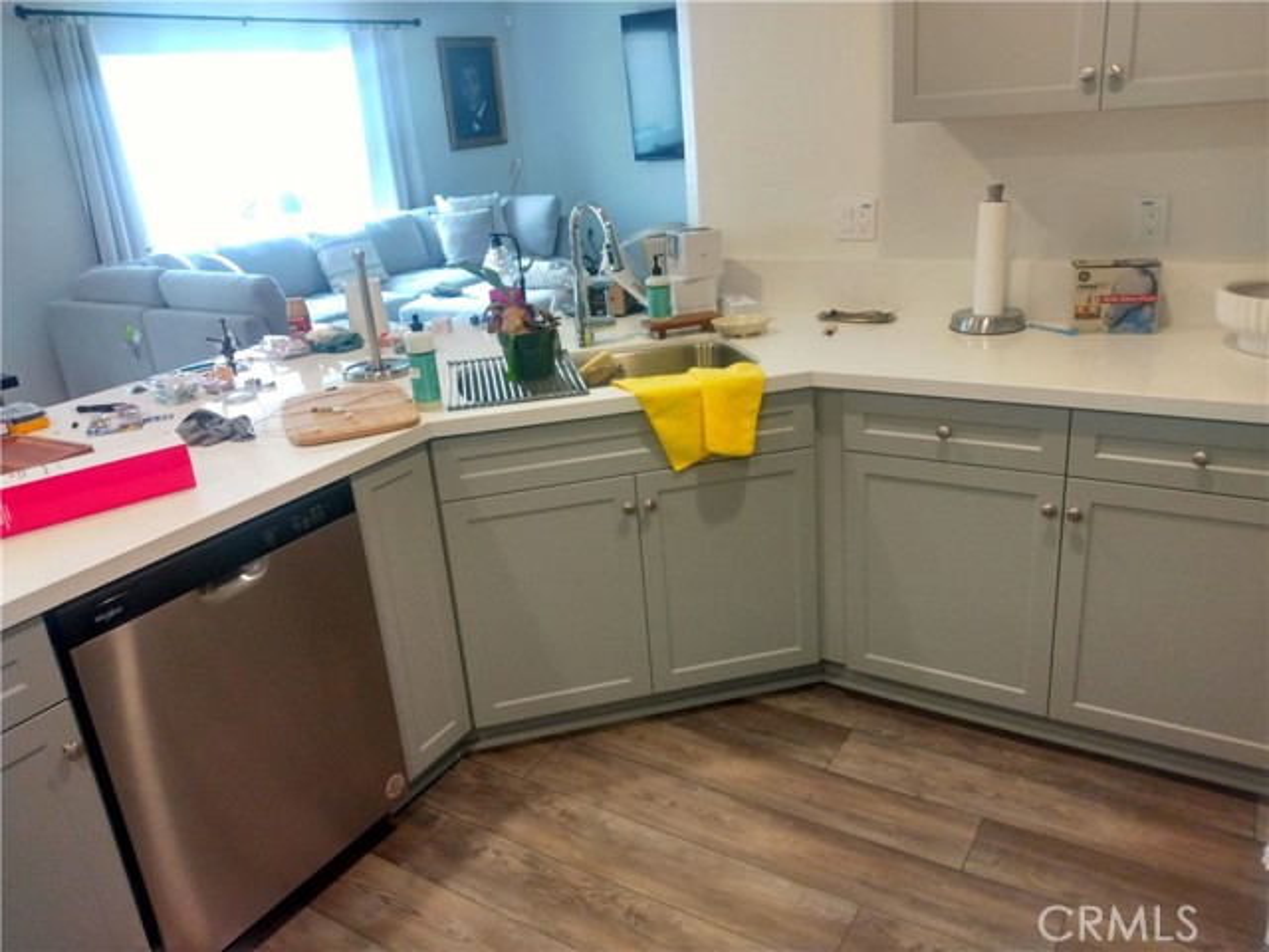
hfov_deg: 81.7
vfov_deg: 66.0
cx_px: 634
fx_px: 733
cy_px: 476
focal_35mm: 20
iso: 519
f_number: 2
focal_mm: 3.54
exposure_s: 1/30
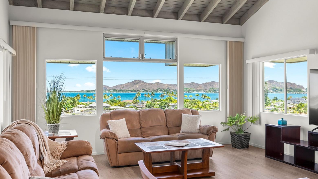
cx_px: 160
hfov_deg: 61.8
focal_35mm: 32
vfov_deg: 37.2
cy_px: 93
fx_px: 266
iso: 250
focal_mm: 29.5
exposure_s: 1/30
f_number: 7.1
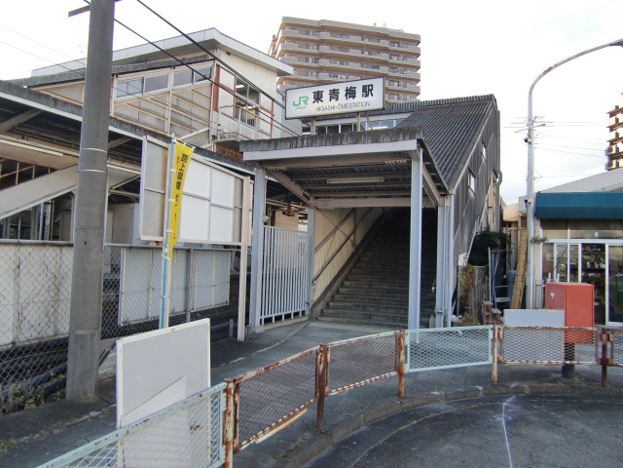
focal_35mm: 28
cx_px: 312
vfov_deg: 49.7
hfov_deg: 63.4
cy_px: 234
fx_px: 504
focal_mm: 4.9
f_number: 2.6
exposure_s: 1/250
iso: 64
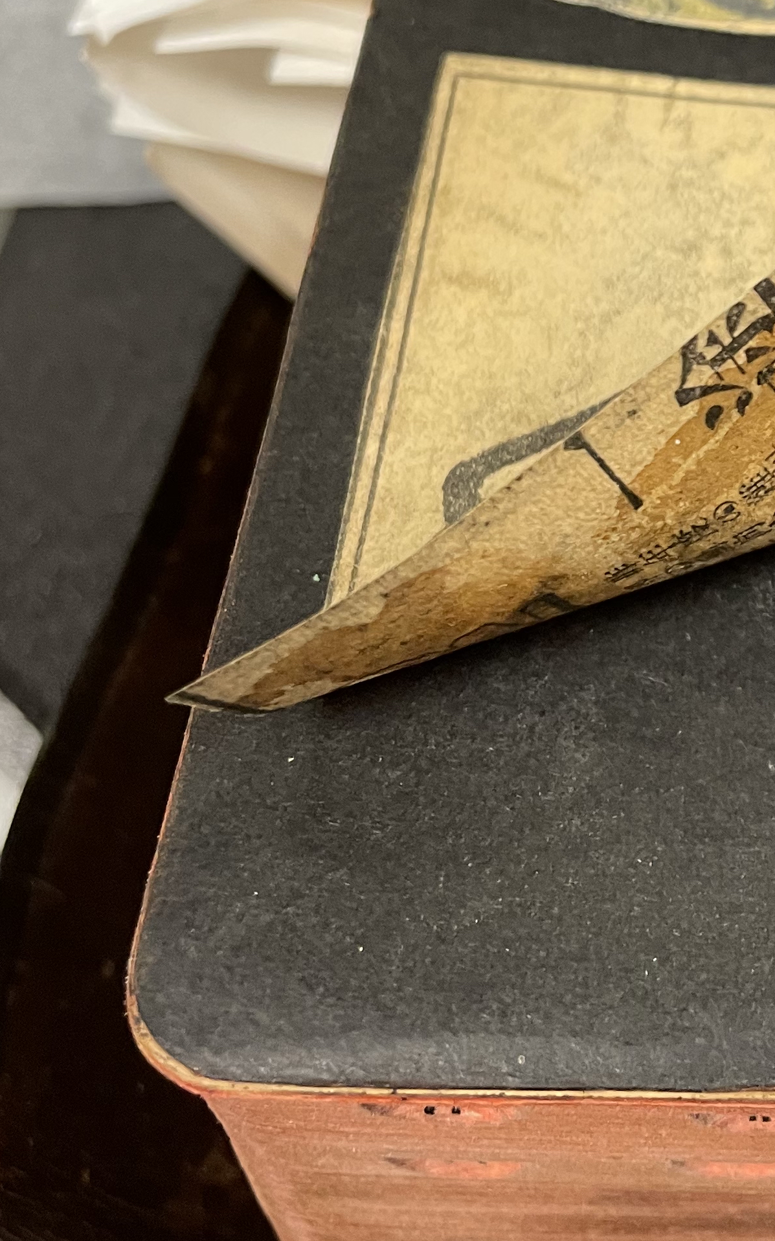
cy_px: 280
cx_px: 945
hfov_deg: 20.8
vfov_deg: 34.2
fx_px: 1961
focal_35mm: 58
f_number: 1.6
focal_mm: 4.2
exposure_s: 1/60
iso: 200
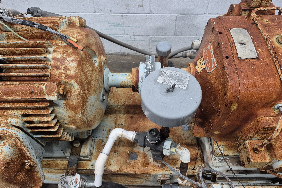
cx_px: 141
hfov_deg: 73.7
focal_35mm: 24
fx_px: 188
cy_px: 86
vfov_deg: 53.1
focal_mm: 5.4
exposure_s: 1/120
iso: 320
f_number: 1.8
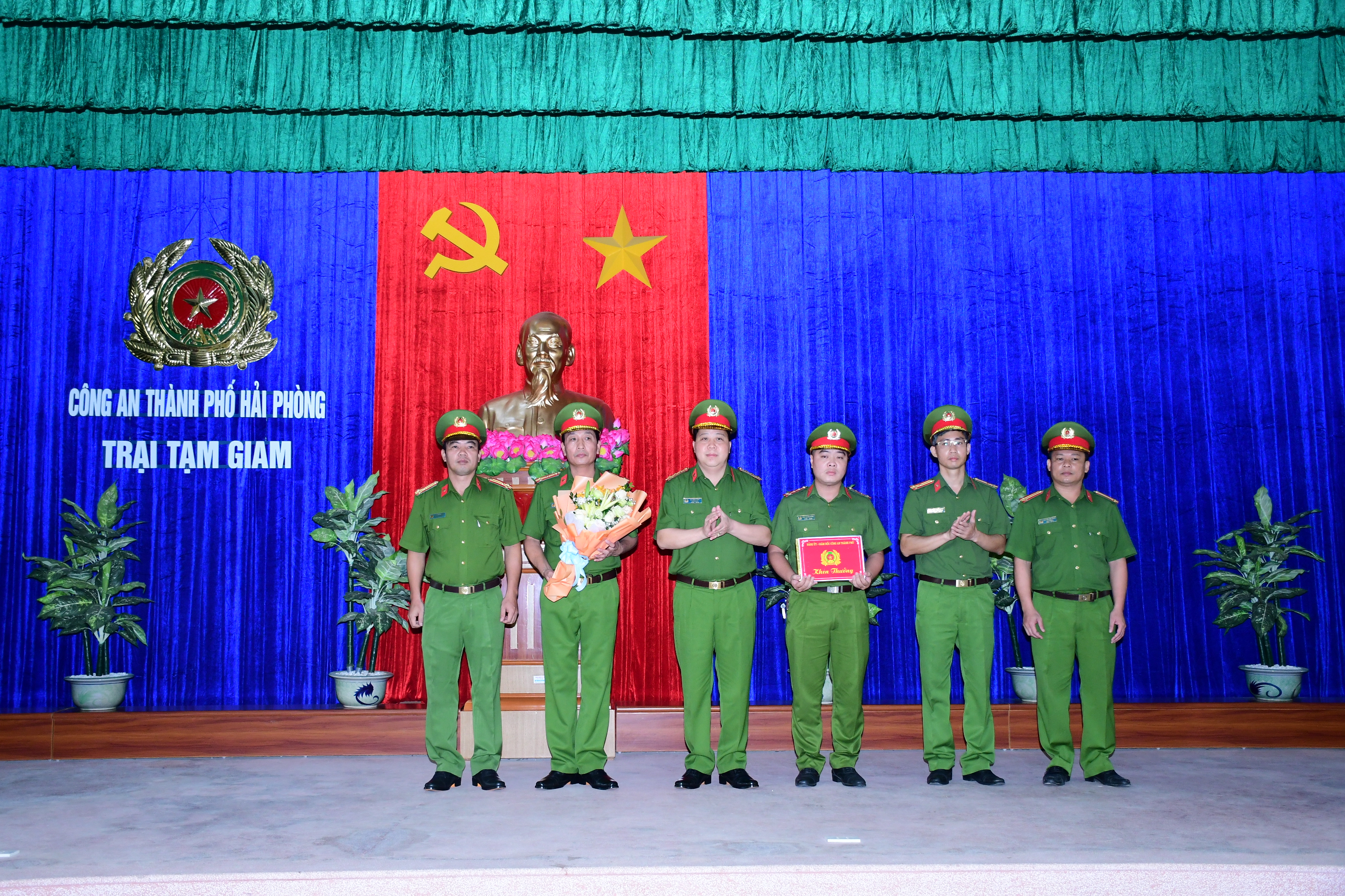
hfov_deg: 53.1
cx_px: 672
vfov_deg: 36.9
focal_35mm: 36
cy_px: 448
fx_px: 1345
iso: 1250
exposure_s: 1/200
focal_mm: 24
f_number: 5
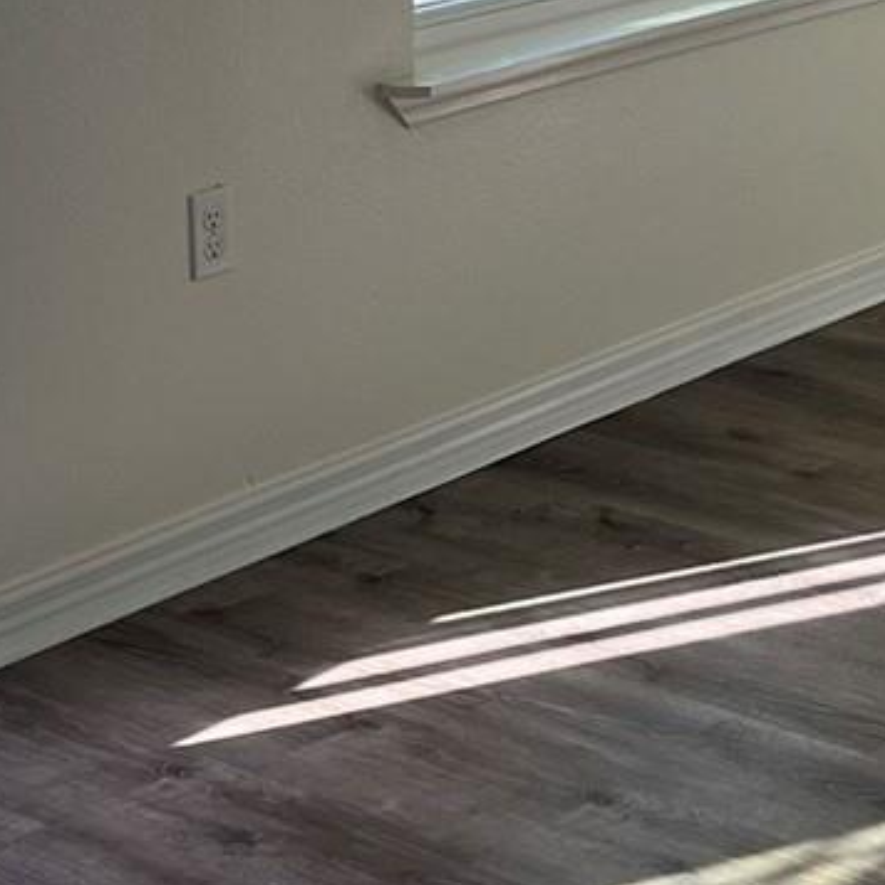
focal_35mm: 103
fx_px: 2979
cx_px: 699
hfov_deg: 16.8
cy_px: -32
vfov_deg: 16.5
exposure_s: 1/188
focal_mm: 5.1
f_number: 1.6
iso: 40
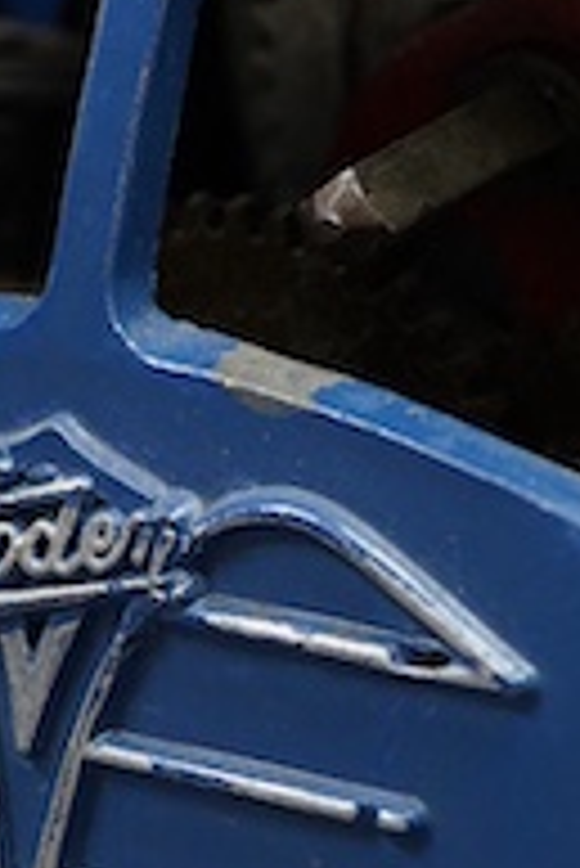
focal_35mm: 210
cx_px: 175
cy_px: 589
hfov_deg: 6.5
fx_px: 5066
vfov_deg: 9.8
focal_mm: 30
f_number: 7.1
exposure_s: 1/125
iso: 1250
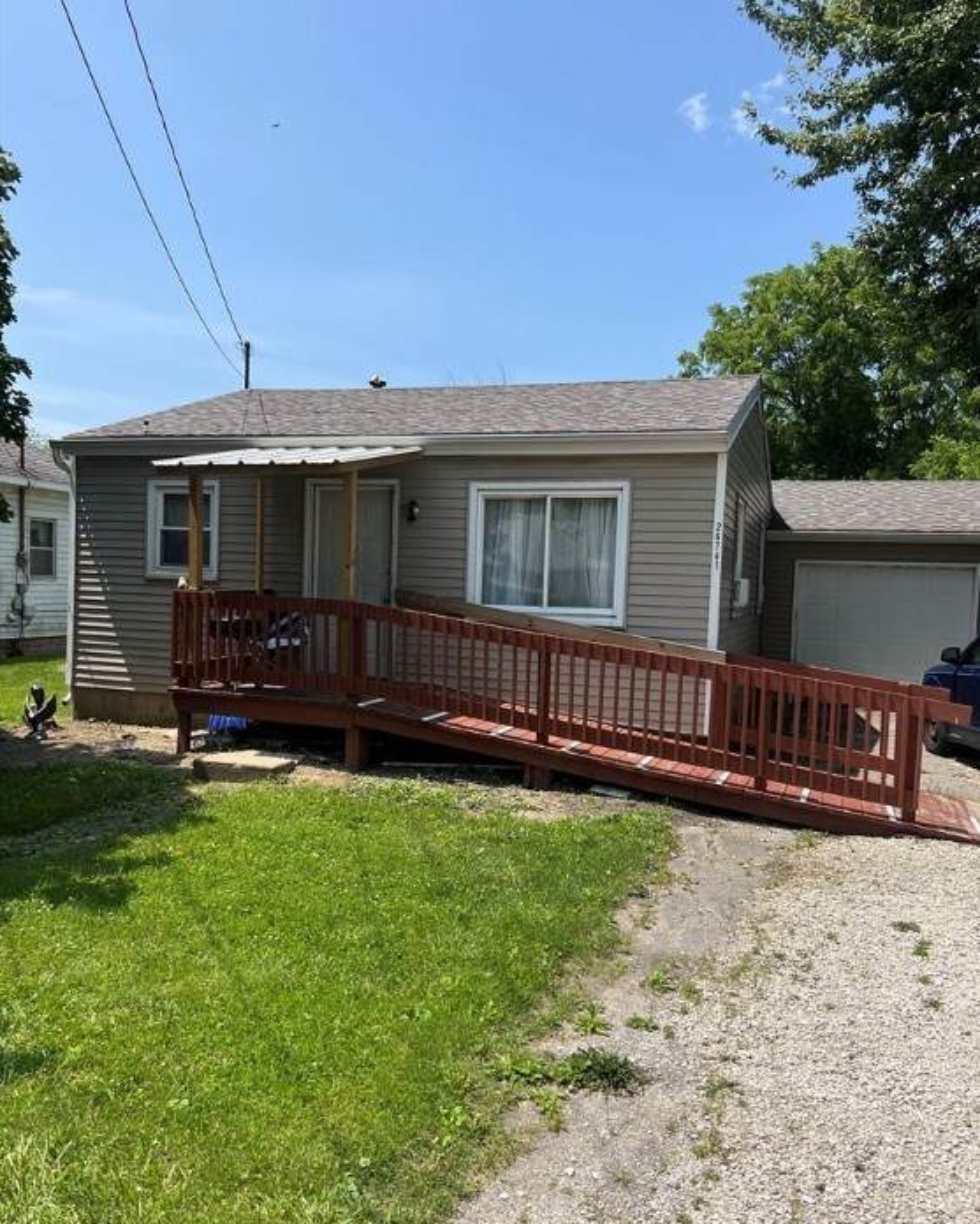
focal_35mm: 28
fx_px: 1015
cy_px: 647
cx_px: 503
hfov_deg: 51.5
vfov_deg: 62.2
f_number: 1.5
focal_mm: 5.7
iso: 50
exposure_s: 1/4274
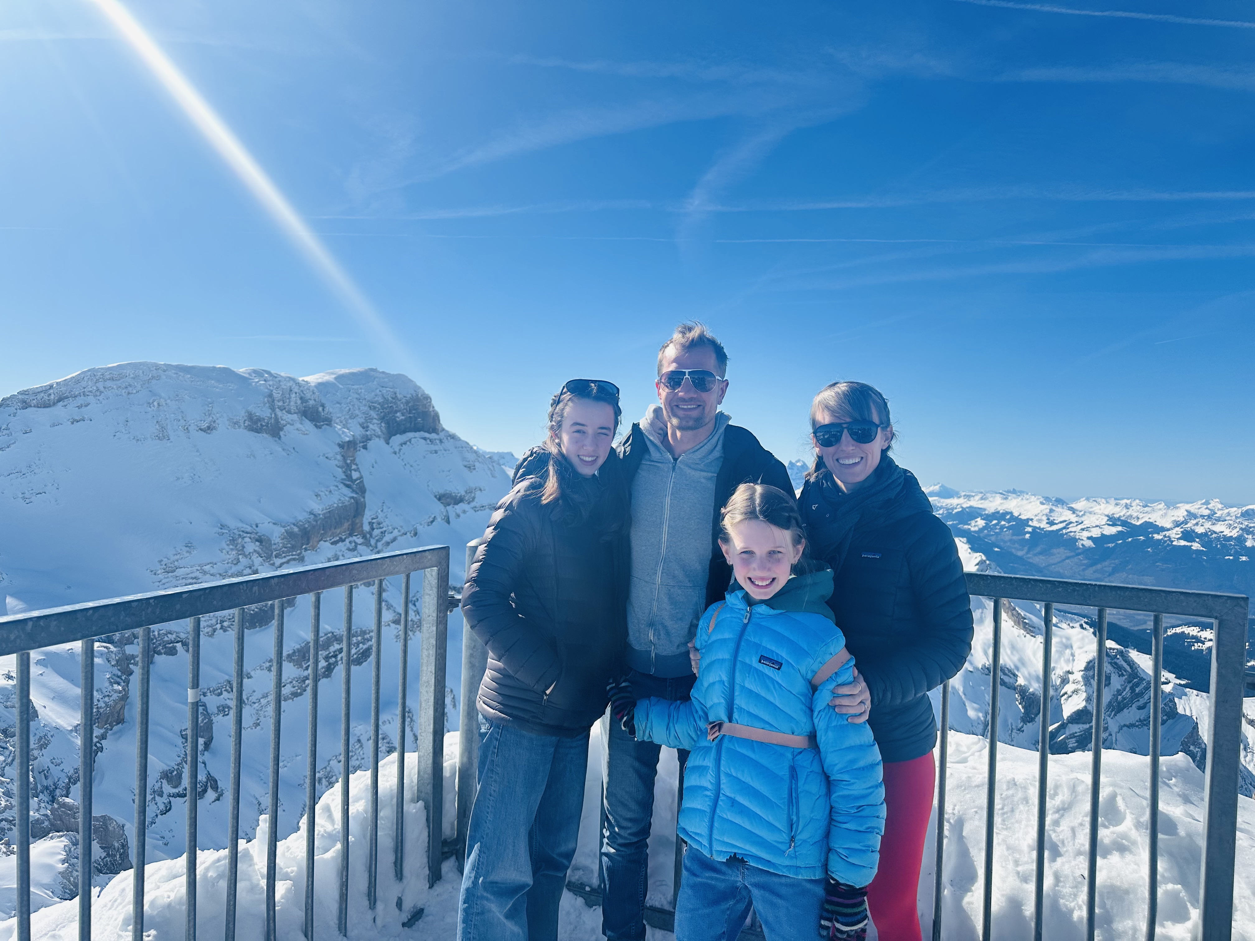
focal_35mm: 24
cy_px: 470
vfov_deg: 56.8
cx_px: 628
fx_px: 870
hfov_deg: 71.6
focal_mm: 6.86
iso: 80
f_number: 1.78
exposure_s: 1/6623
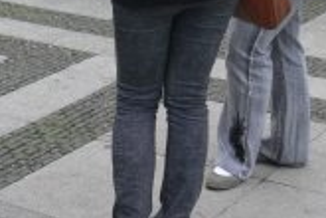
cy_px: -166
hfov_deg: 16.8
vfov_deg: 10.7
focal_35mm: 120
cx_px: 28
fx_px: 1087
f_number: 4
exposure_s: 1/100
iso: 100
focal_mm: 7.4
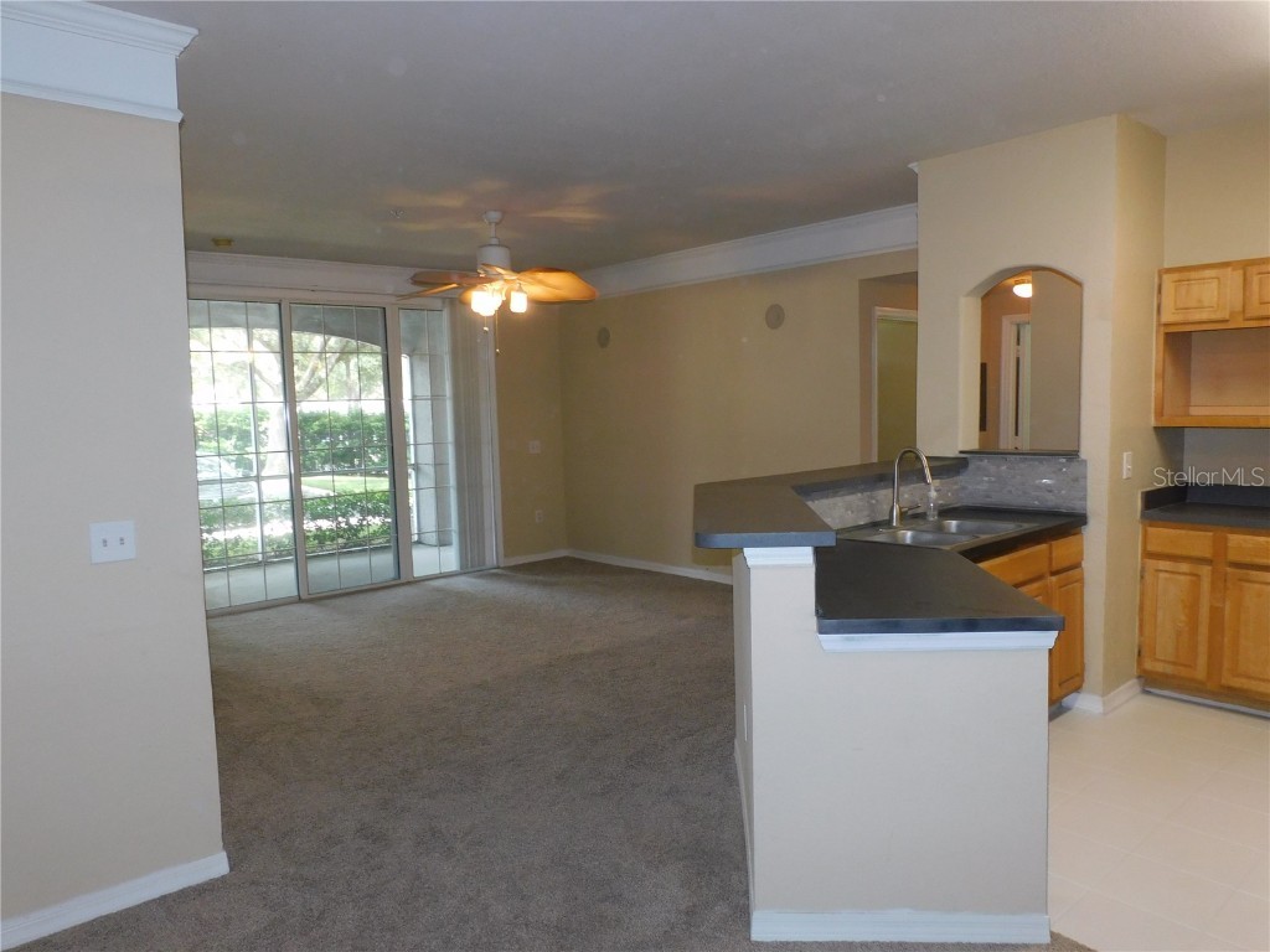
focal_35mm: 24
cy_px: 476
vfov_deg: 56.8
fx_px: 881
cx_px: 635
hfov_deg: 71.6
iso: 200
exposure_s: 1/30
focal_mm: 4.3
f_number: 3.3
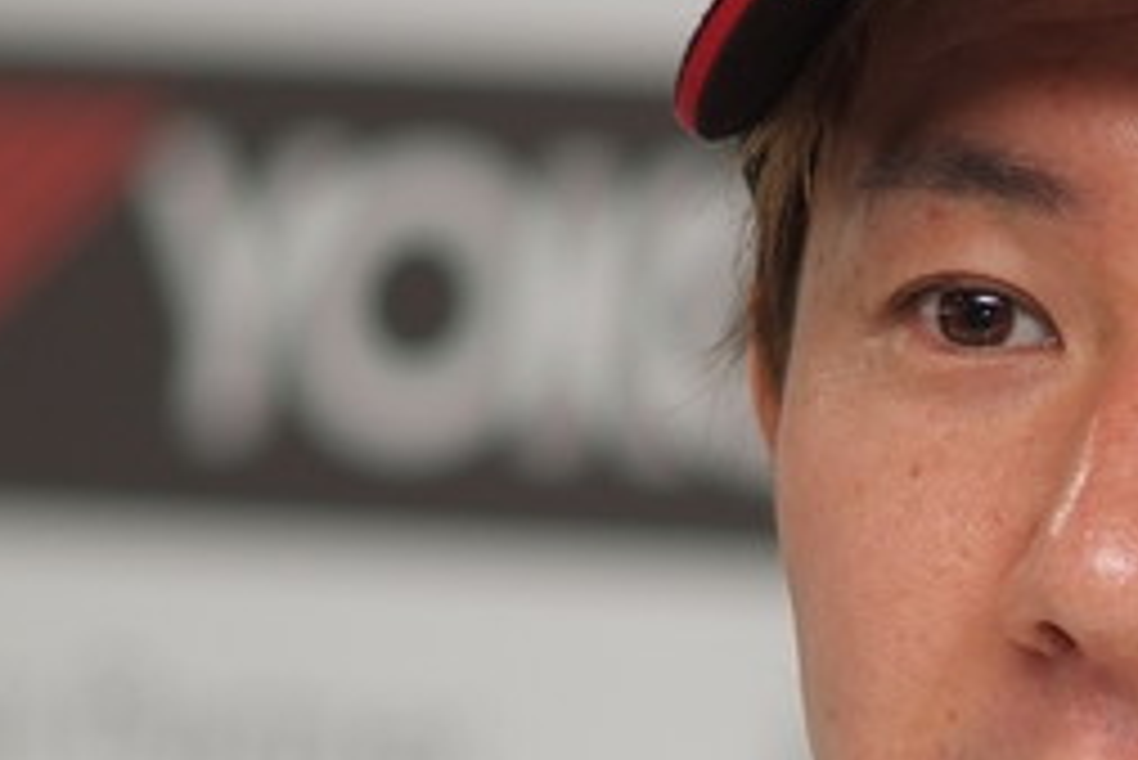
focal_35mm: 768
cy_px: 657
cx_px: 1142
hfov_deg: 2.7
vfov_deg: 1.8
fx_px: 24290
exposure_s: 1/250
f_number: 2.8
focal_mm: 180
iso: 400
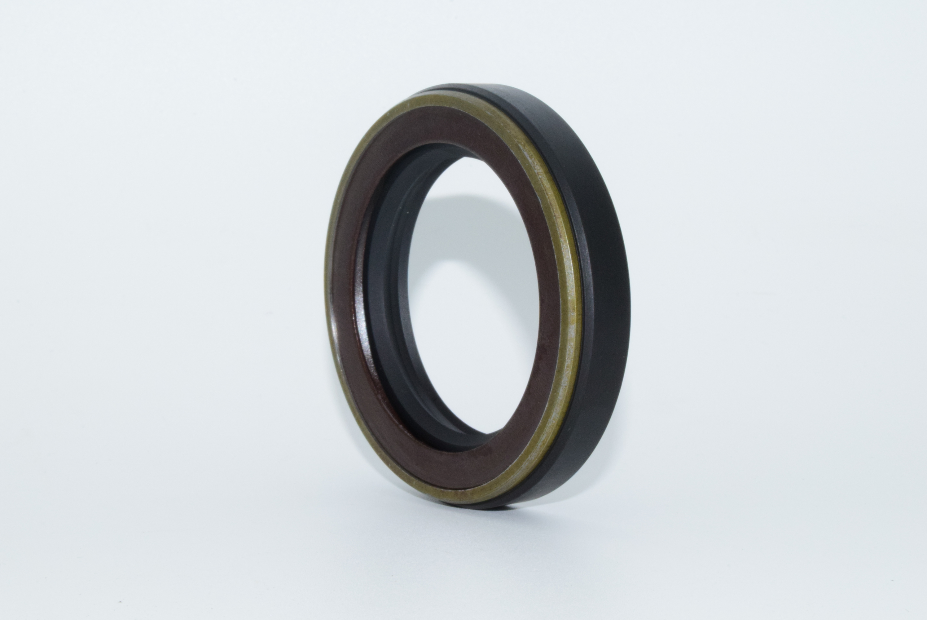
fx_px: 2126
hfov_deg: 24.6
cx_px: 464
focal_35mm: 82
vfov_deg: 16.6
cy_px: 310
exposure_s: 1/60
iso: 1600
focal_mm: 55
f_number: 36
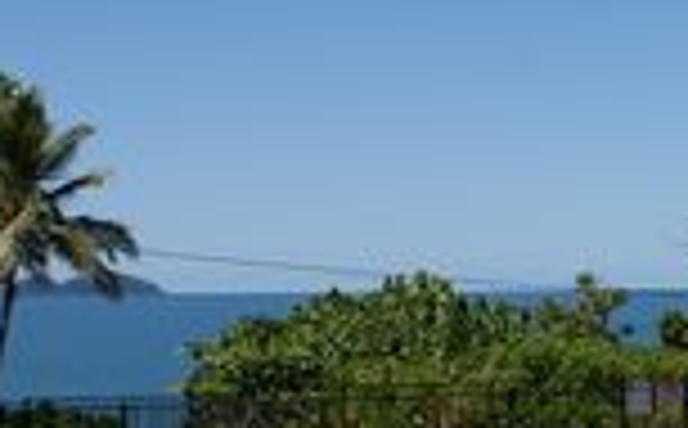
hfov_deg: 18.2
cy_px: 160
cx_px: 625
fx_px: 2115
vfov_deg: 11.5
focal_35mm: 113
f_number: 10
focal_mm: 24
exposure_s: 1/320
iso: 100
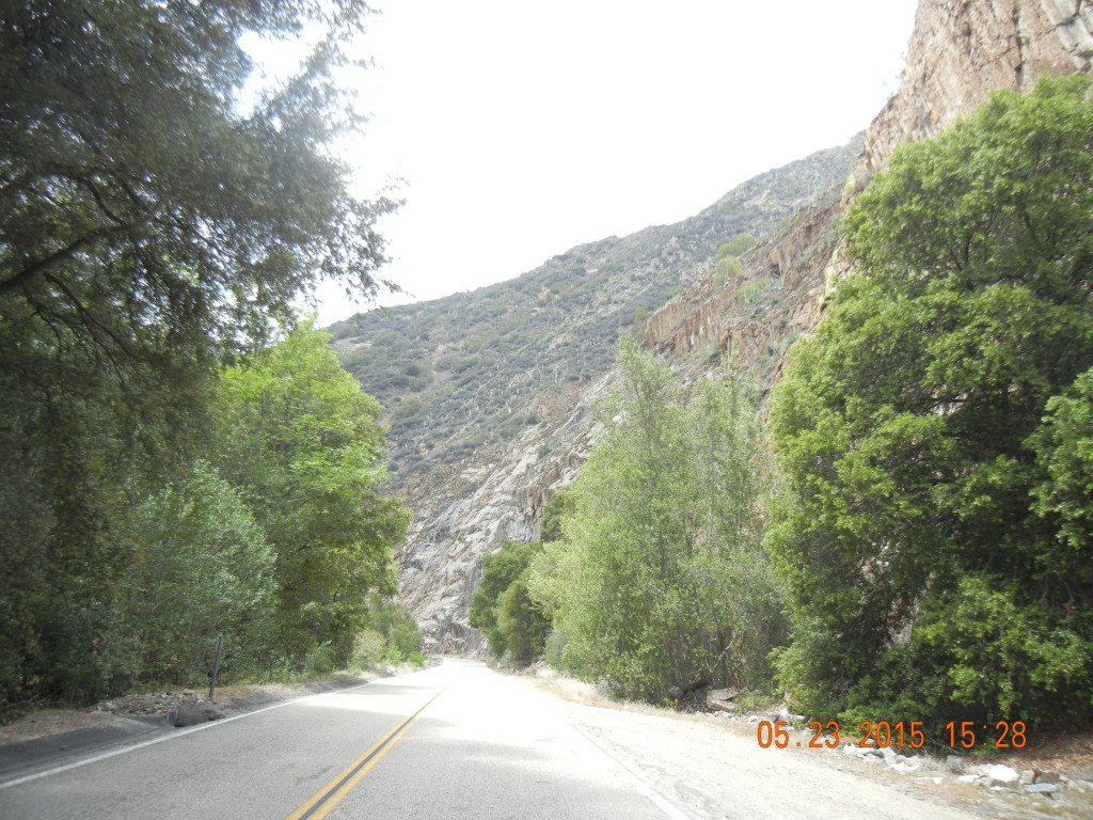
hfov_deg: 60.0
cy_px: 410
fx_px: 947
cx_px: 546
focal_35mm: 30
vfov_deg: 46.8
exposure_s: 1/337
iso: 160
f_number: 3.5
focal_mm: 5.4
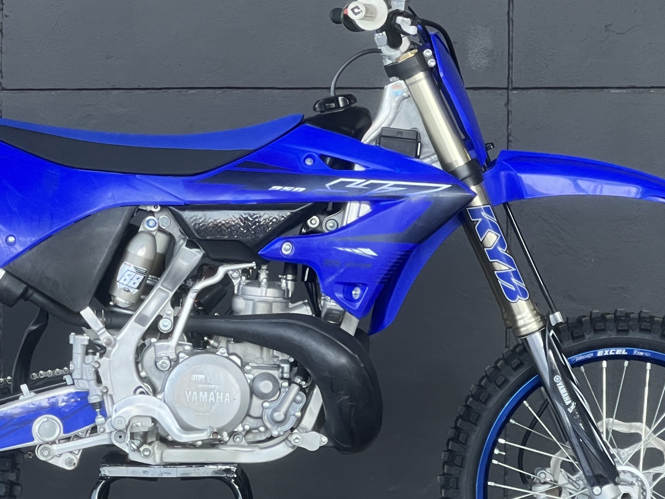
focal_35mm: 158
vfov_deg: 9.4
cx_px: 235
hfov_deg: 12.5
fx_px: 3035
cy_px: 317
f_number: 2.8
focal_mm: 9
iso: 160
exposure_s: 1/99
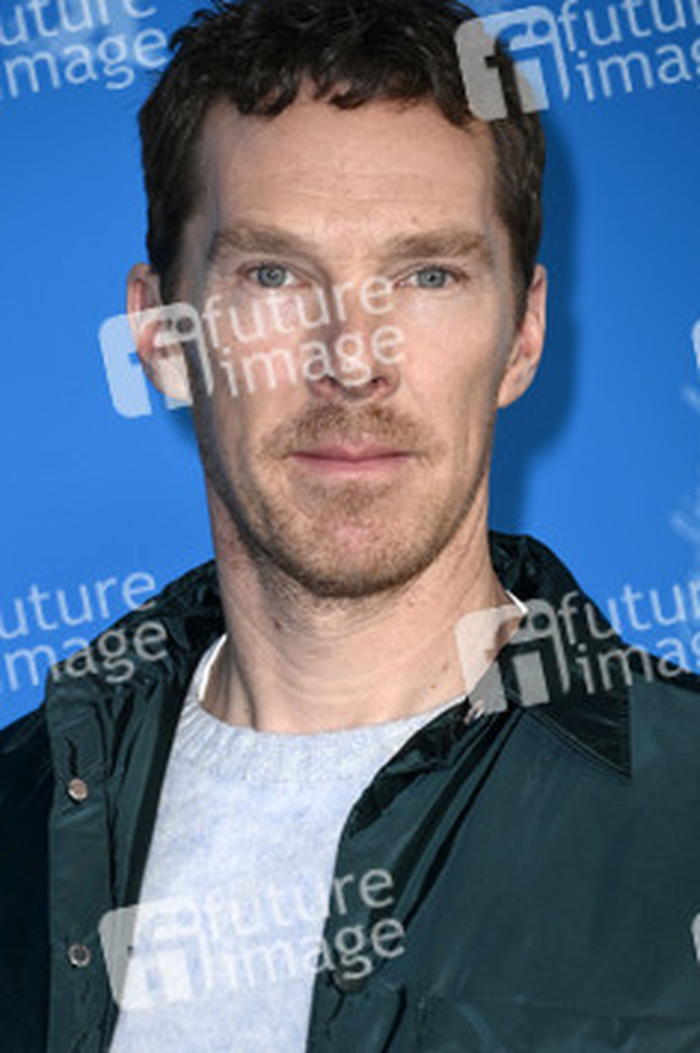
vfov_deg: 7.3
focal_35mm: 282
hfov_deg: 4.9
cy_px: 495
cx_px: 338
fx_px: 8240
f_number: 5.6
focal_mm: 250
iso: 800
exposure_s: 1/200
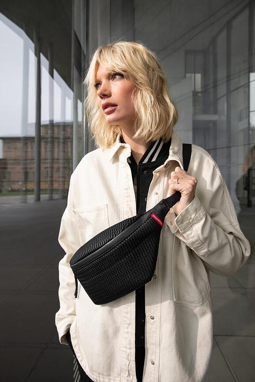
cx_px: 128
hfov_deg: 45.0
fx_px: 308
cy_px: 191
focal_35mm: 29
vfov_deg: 63.7
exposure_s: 1/200
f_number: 7.1
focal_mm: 29
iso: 640
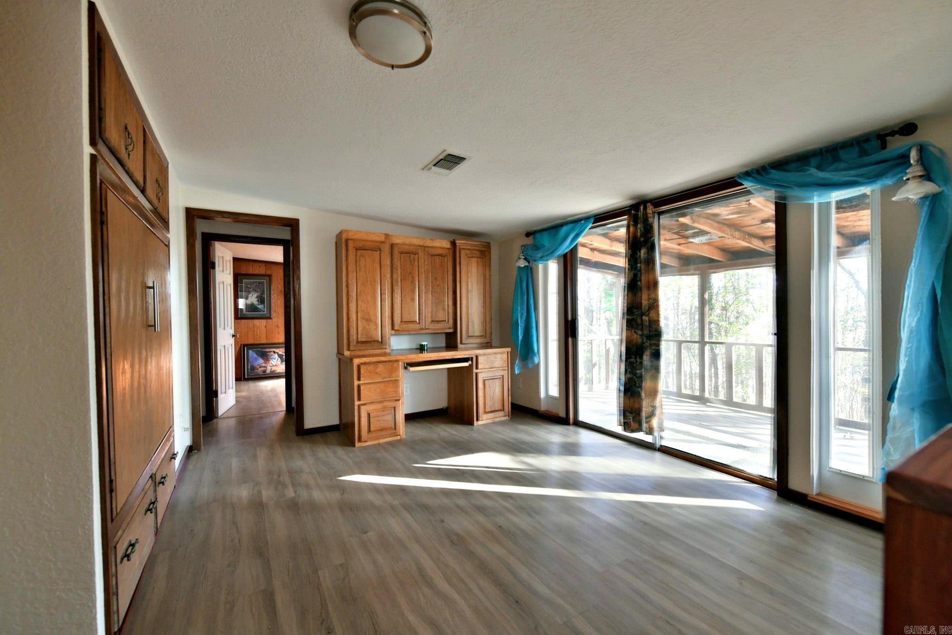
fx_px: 370
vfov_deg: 81.2
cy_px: 318
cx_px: 476
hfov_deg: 104.3
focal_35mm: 14
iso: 2500
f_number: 5
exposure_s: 1/100
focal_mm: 14
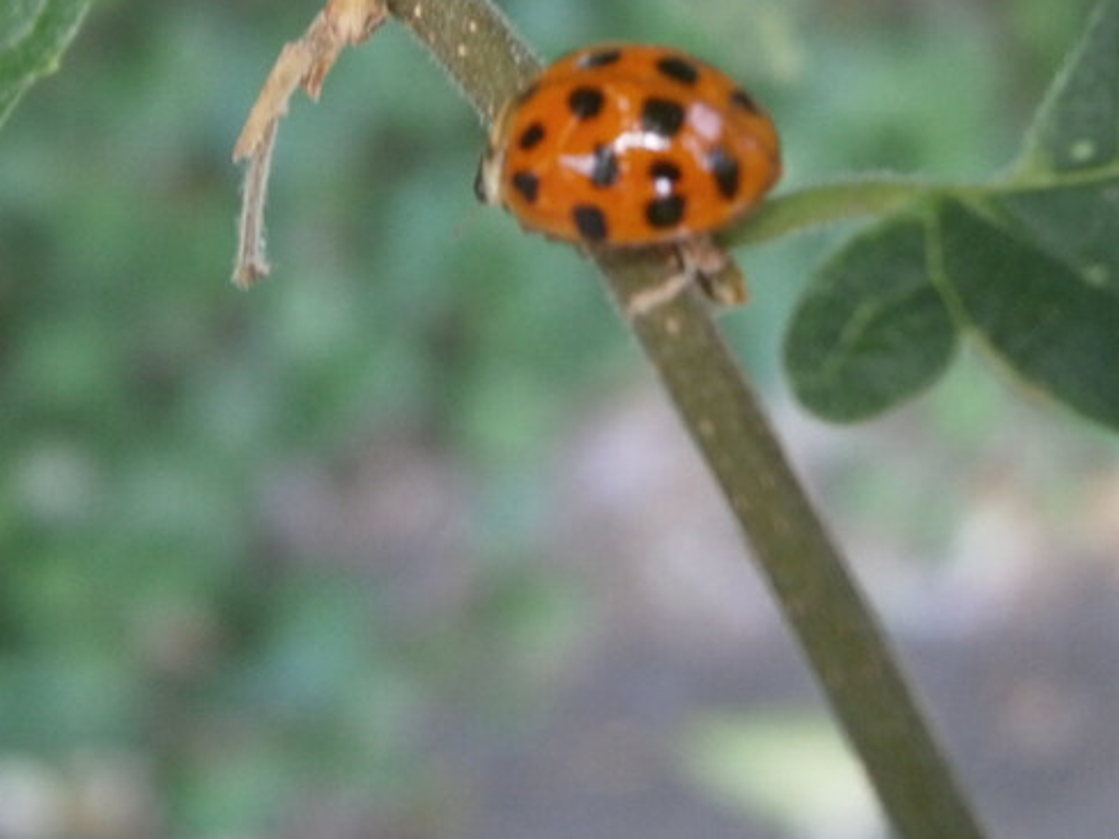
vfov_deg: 14.2
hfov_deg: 19.1
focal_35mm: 103
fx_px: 3329
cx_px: 585
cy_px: 108
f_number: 3.4
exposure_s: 1/40
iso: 125
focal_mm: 8.3
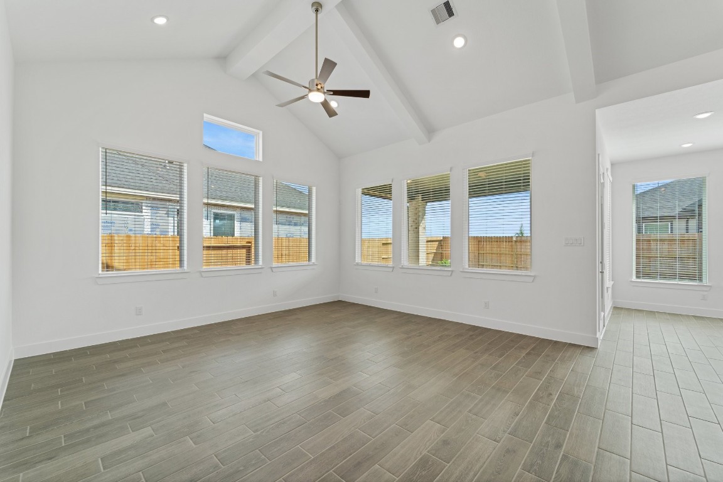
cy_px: 241
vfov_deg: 81.2
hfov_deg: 104.3
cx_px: 362
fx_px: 281
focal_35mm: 14
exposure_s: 1/30
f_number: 9
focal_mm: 14
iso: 320
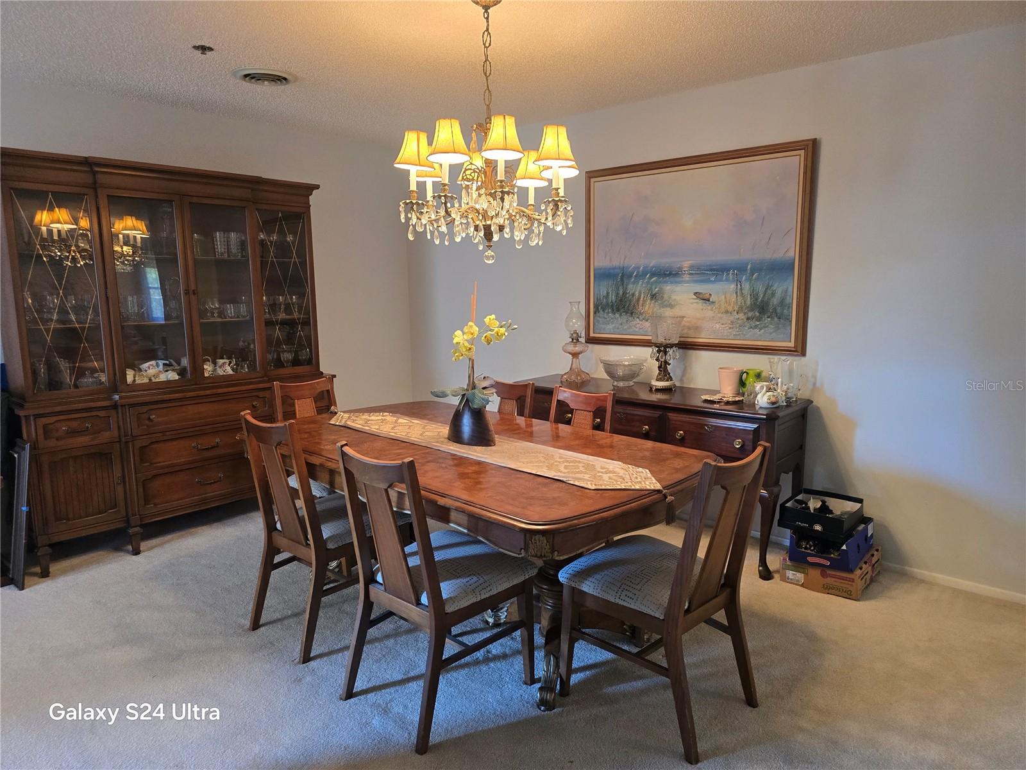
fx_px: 682
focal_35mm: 23
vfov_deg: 58.9
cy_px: 385
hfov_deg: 73.9
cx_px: 513
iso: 500
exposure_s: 1/120
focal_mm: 6.3
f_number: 1.7
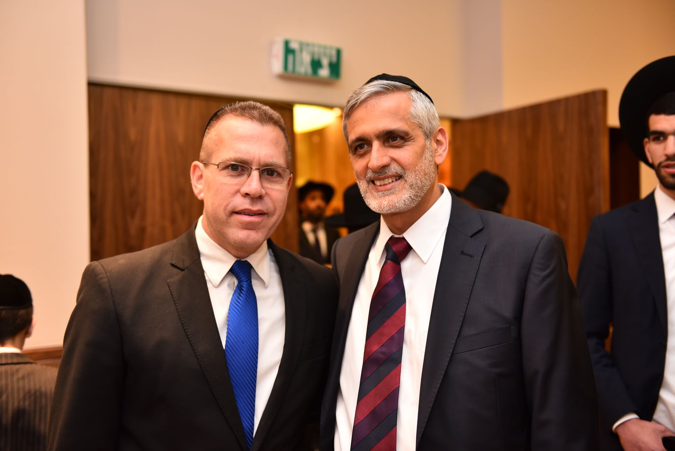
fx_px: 713
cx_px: 338
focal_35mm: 38
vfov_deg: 35.1
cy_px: 226
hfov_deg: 50.7
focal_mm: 38
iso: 800
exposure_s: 1/100
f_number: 2.8
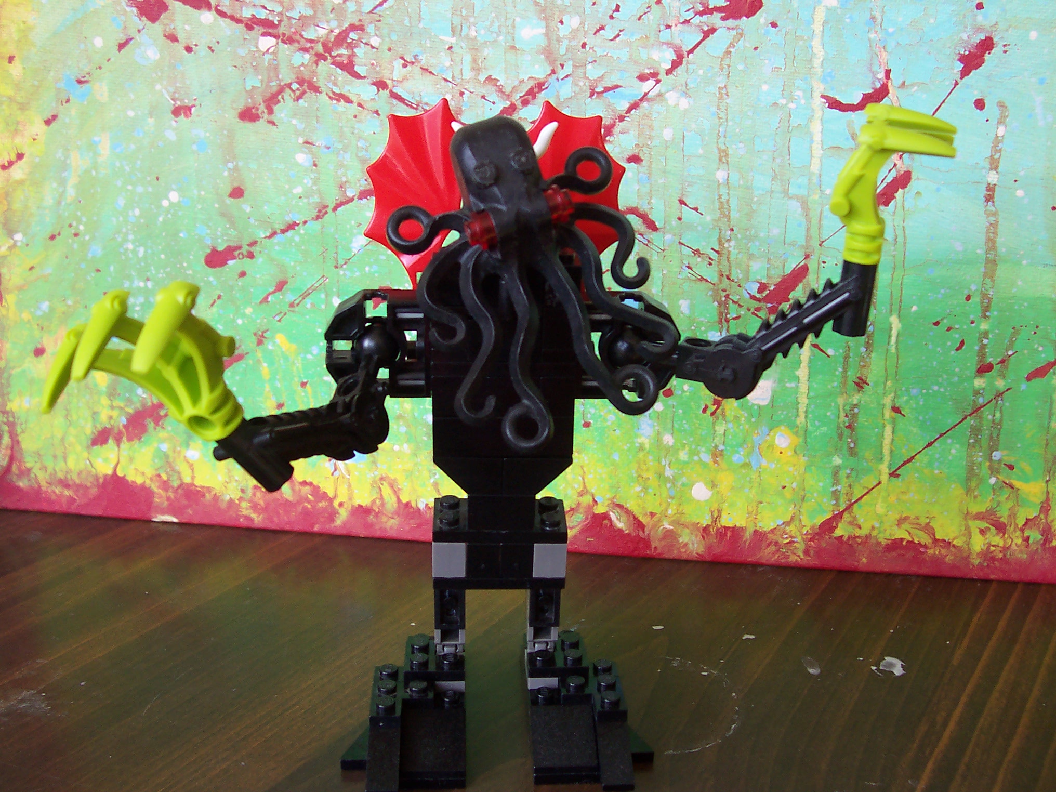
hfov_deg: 50.1
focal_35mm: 37
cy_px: 396
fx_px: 1129
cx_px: 528
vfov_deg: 38.7
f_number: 2.8
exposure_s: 1/90
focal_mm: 5.6
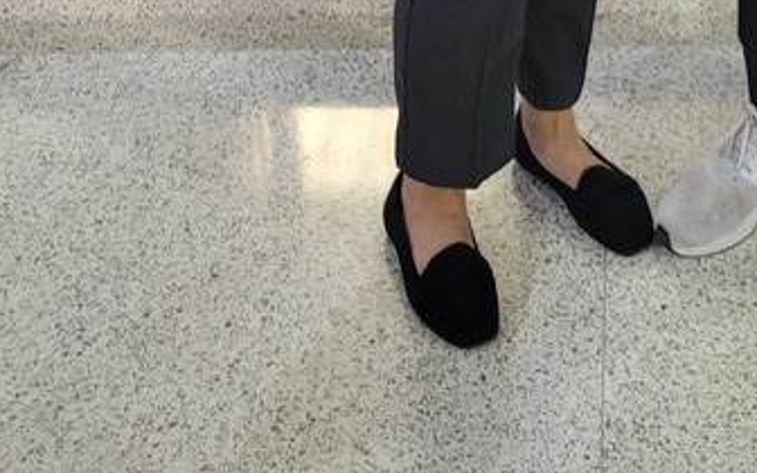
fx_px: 1733
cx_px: 701
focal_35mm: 84
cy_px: -552
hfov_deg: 23.9
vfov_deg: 12.9
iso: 200
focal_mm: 5.4
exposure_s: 1/40
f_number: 1.8
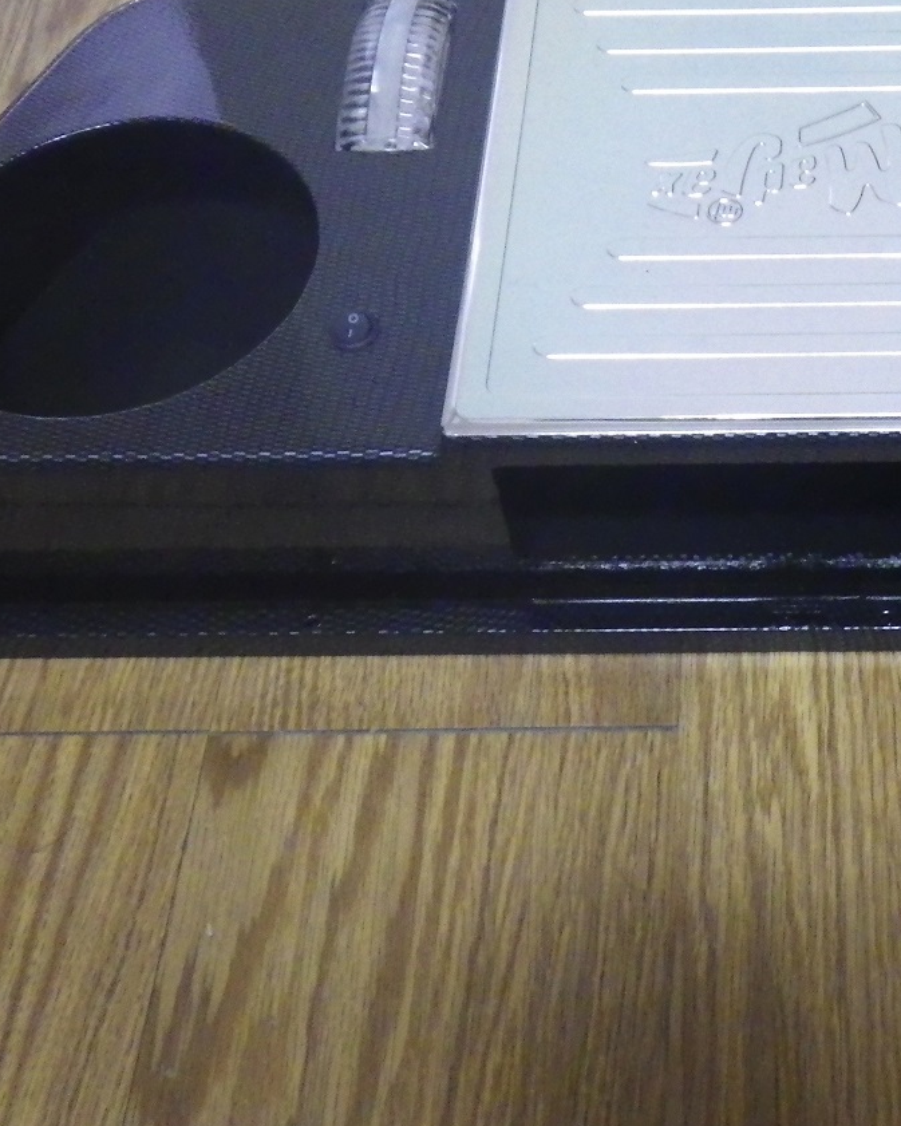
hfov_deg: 28.0
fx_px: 1733
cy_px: 426
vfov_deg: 35.8
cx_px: 814
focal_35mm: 52
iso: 800
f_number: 3.5
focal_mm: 5
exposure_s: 1/50
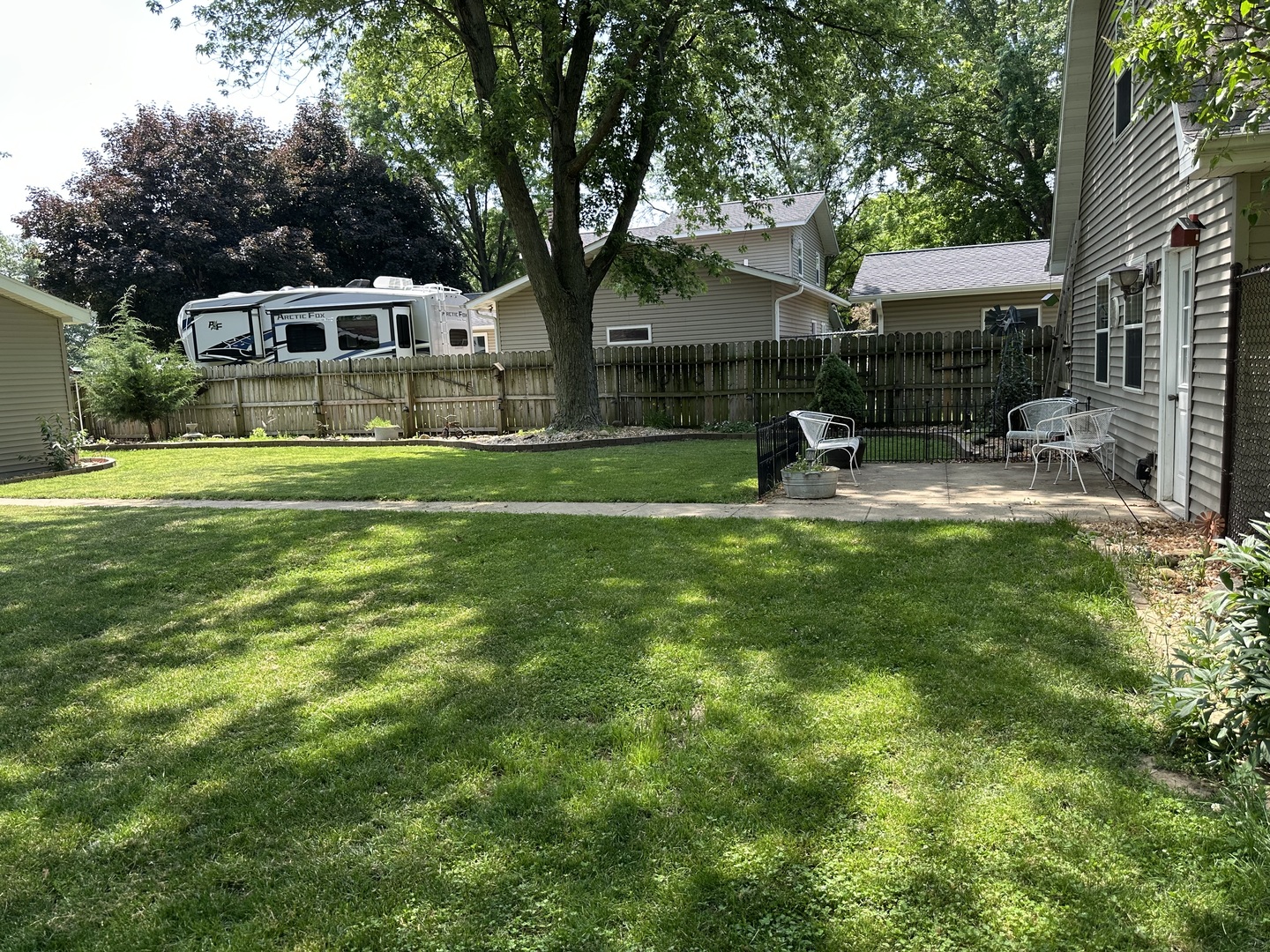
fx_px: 881
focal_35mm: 24
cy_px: 476
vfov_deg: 56.8
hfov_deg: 71.6
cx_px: 635
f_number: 1.78
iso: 80
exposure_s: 1/672
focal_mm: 6.86
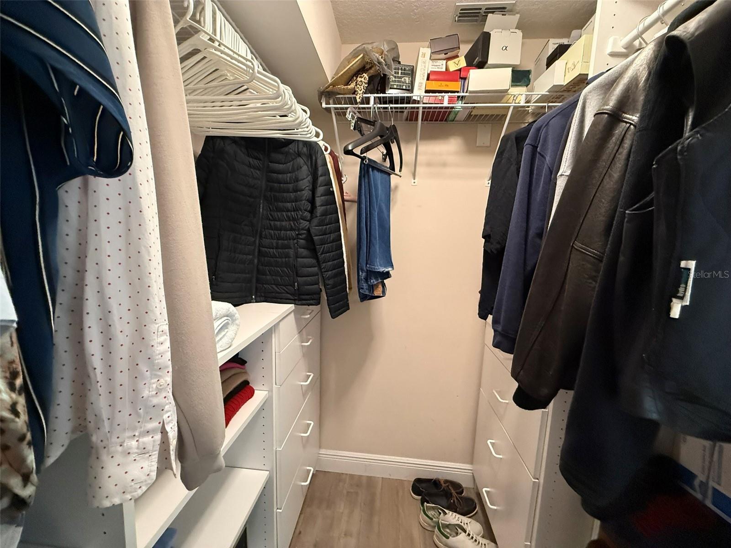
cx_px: 366
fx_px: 296
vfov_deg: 85.7
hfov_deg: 102.1
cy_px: 274
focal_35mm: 14
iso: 640
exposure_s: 1/60
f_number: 2.2
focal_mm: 2.22
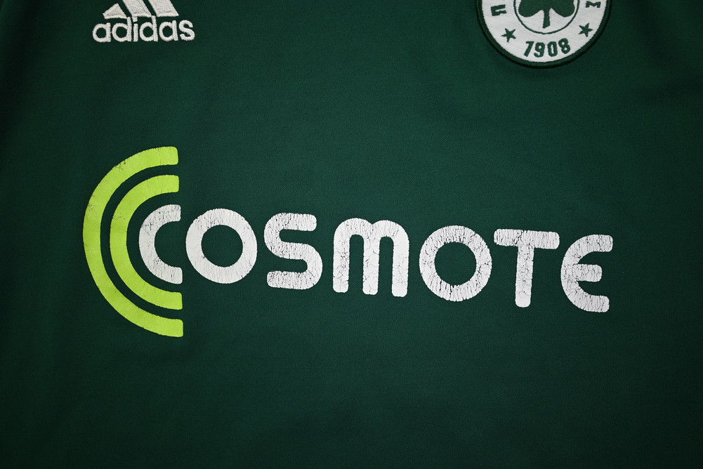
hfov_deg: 59.5
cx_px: 352
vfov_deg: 41.7
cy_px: 234
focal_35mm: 32
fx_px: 615
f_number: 4.8
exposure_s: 1/125
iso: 200
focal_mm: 31.5
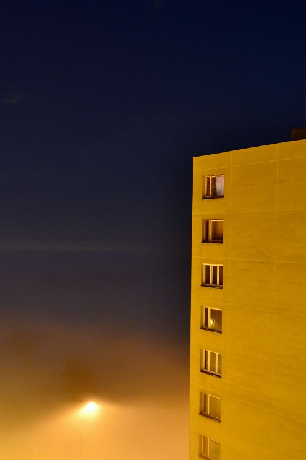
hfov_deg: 27.4
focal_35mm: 48
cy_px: 250
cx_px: 54
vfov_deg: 41.1
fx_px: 612
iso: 400
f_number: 3.5
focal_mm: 18
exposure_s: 1.6
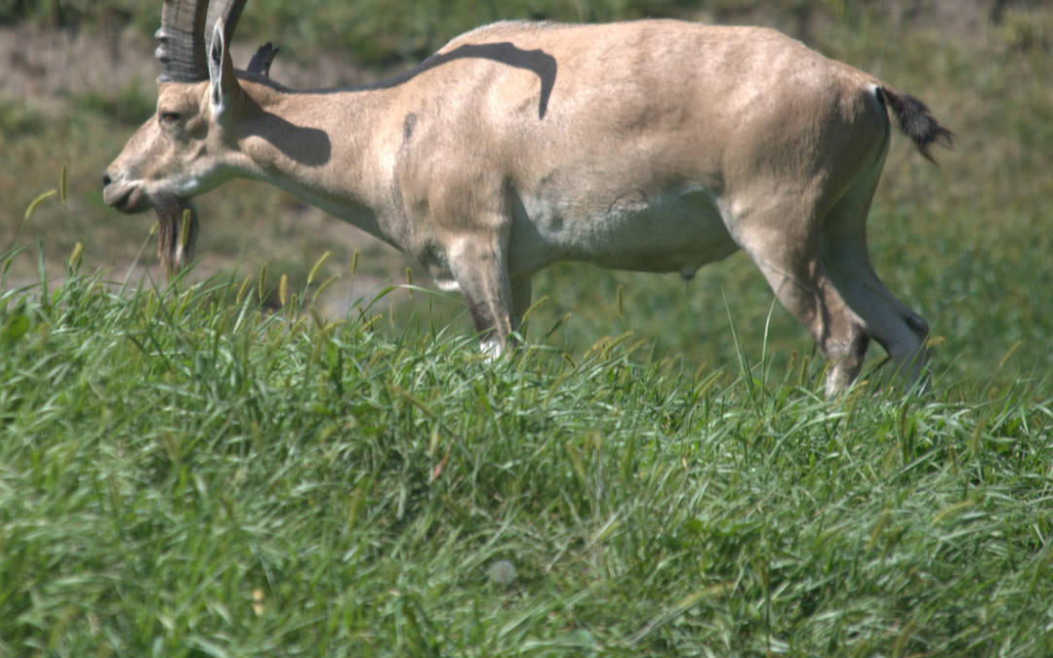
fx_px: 13027
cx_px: 405
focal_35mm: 454
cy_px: 172
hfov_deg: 4.6
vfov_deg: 2.9
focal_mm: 200
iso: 200
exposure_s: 1/500
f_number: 6.3
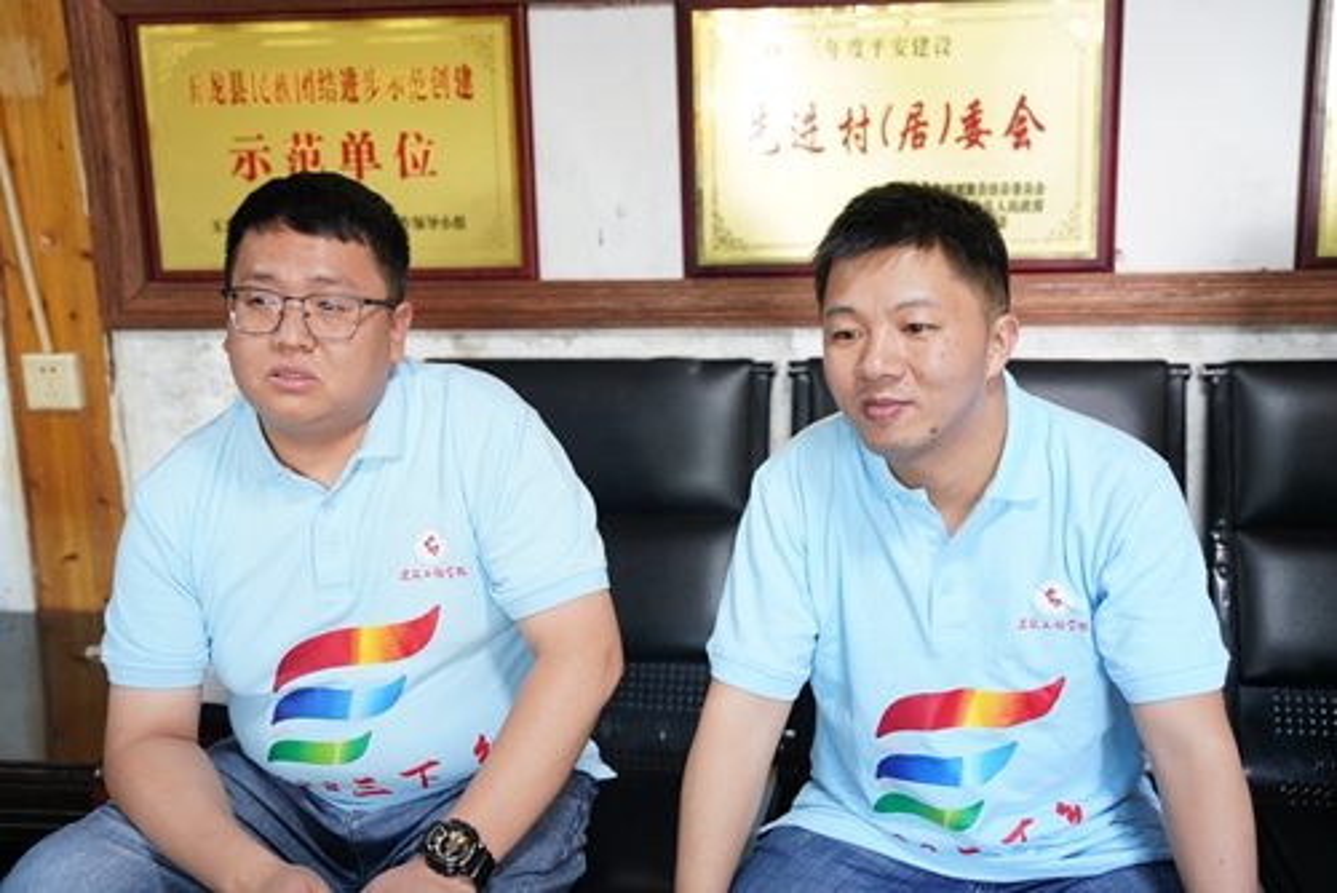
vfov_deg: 29.7
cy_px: 446
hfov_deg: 43.2
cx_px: 668
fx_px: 1687
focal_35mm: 45
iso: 2000
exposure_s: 1/160
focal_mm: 45.4
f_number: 2.8
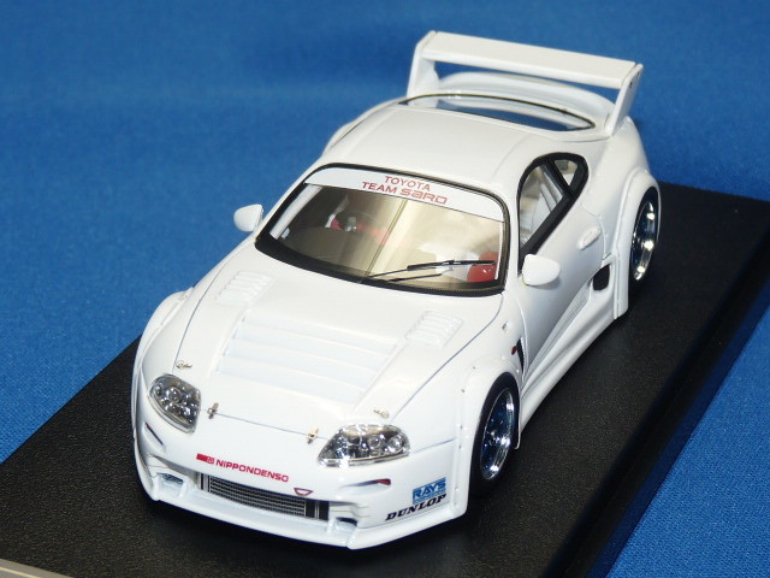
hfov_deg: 17.3
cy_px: 289
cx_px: 385
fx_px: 2536
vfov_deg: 13.0
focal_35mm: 114
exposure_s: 1/30
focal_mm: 11.5
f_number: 3.4
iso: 100
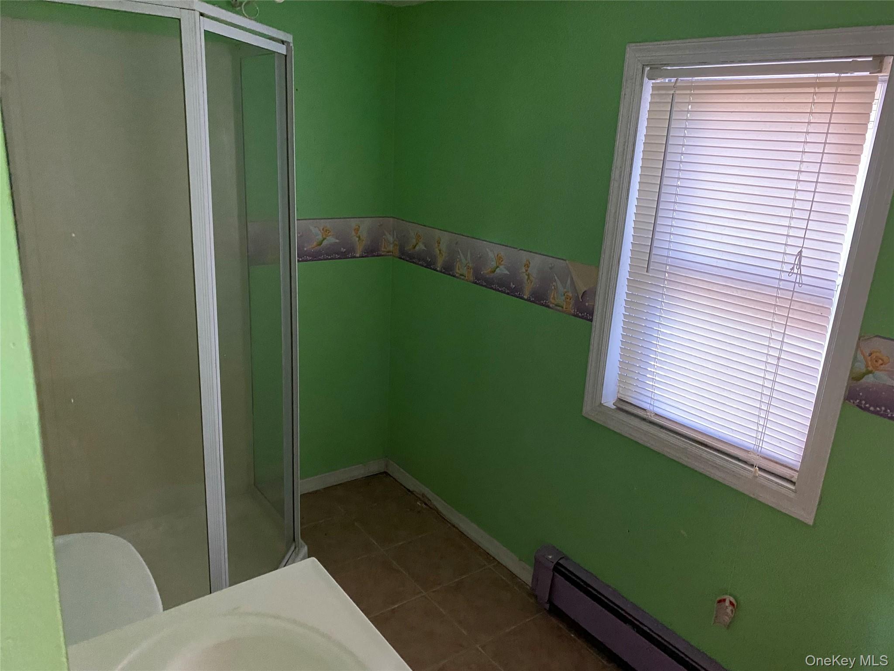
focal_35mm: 26
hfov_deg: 67.3
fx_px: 671
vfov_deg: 53.1
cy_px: 336
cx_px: 447
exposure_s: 1/30
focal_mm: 4.25
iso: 800
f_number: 1.8
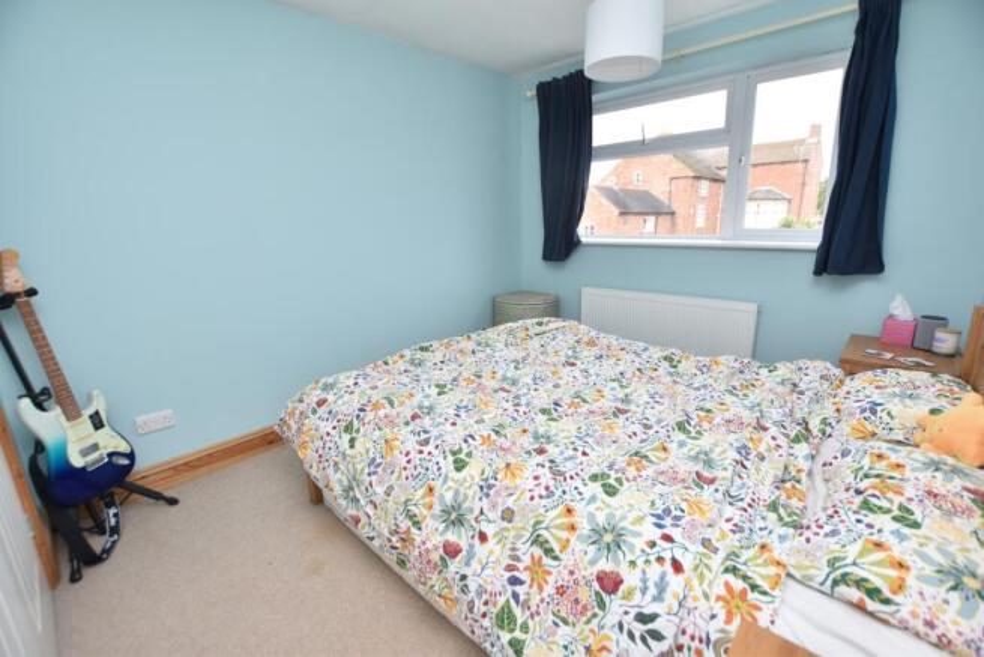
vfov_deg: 77.4
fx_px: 410
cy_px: 328
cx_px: 492
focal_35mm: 15
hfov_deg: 100.4
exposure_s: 1/80
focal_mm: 10
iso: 100
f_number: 4.5
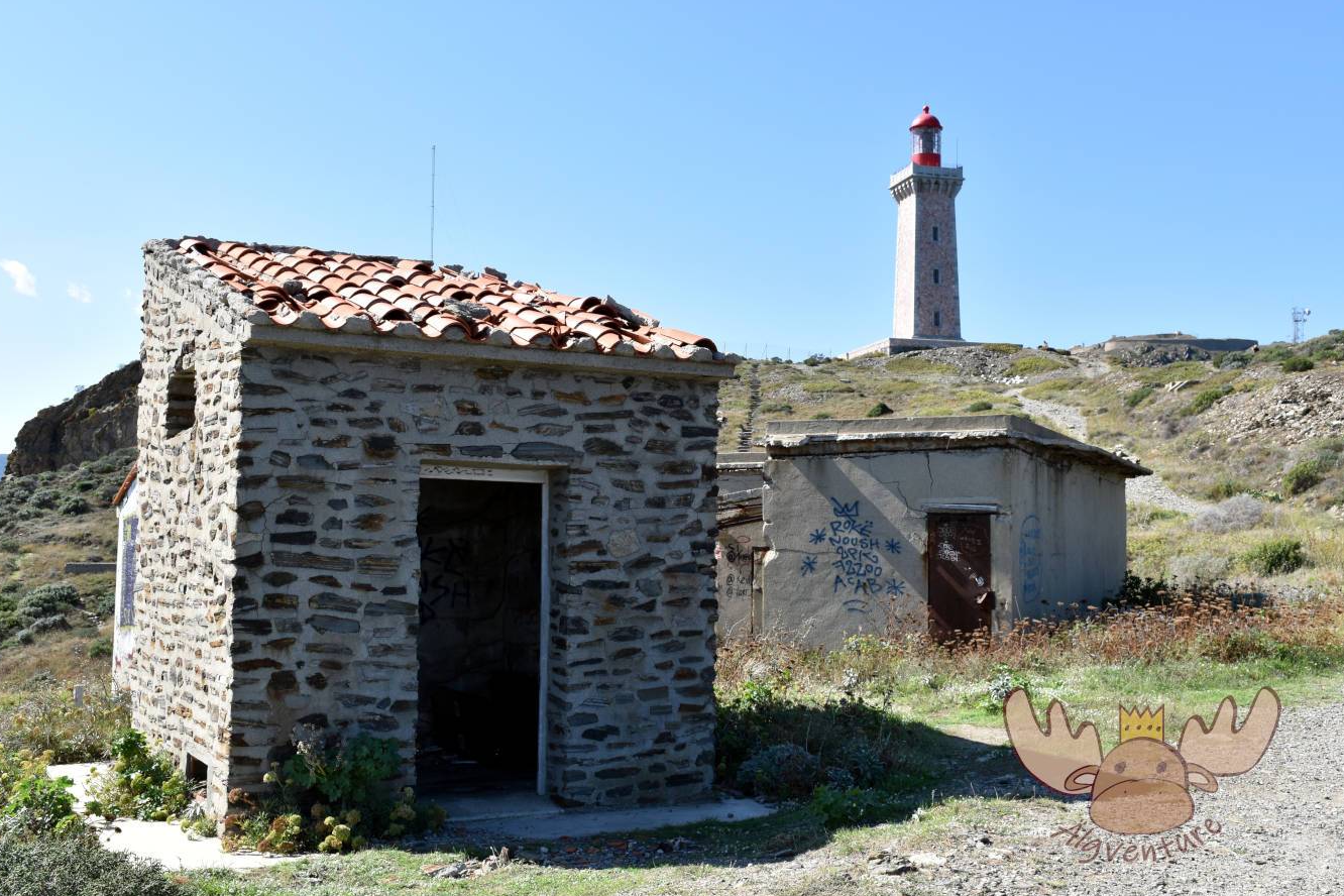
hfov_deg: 48.5
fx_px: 1493
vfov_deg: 33.4
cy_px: 439
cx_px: 659
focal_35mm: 40
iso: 200
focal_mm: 26
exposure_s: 1/320
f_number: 9
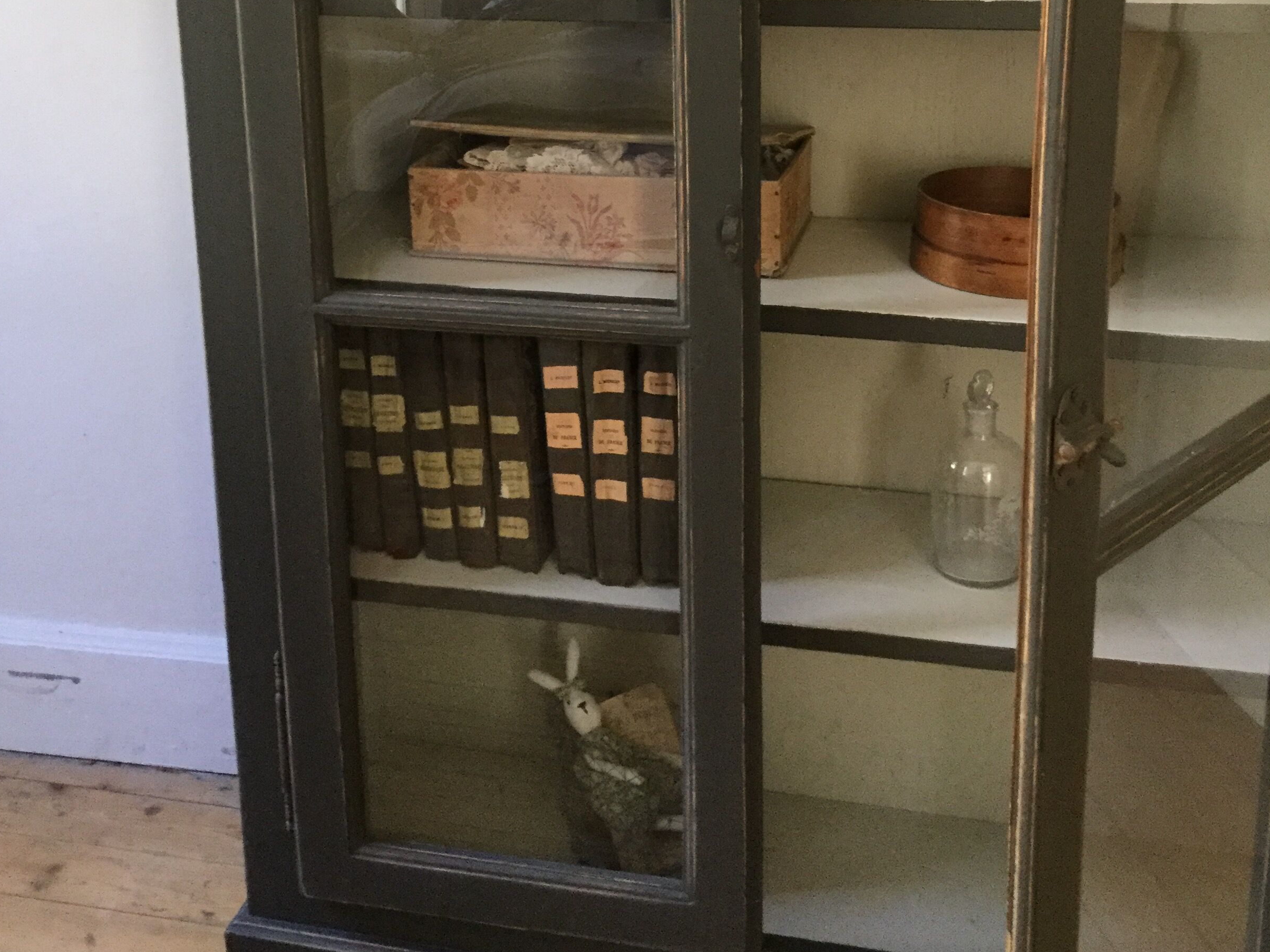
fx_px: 1541
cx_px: 631
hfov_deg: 44.8
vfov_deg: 33.1
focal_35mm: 42
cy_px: 154
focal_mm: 3.3
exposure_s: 1/33
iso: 250
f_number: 2.4
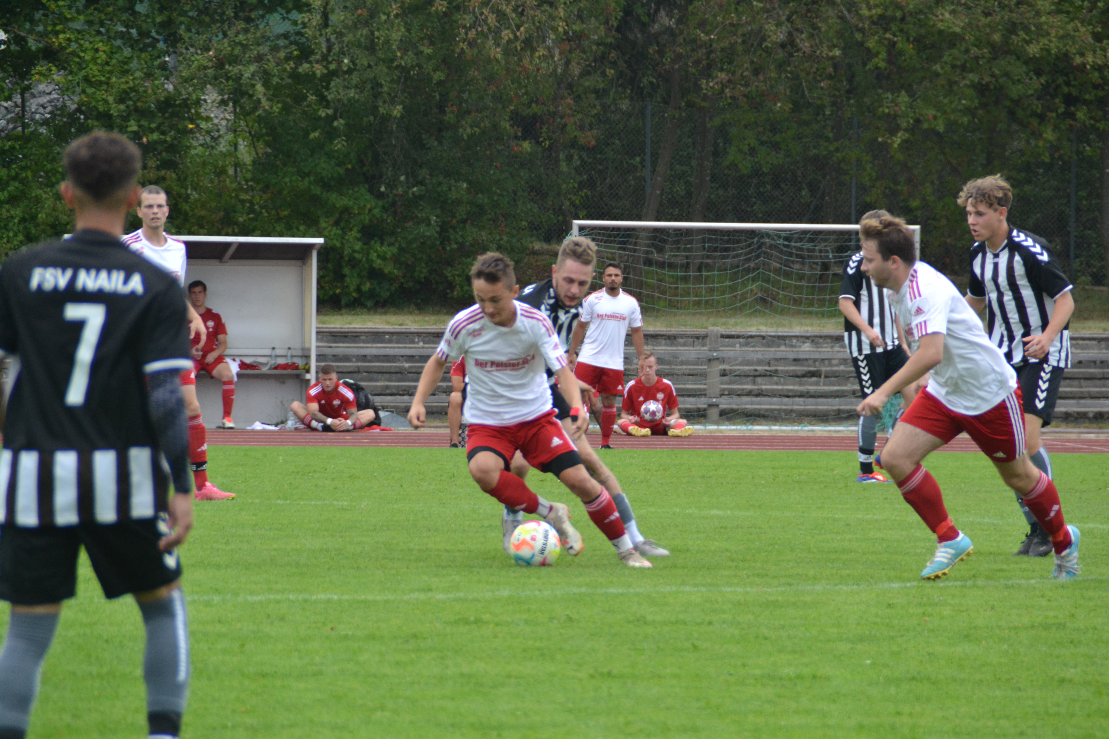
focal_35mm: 300
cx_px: 554
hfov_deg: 6.9
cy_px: 370
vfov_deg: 4.6
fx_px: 9241
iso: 900
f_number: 6.3
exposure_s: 1/500
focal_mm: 200
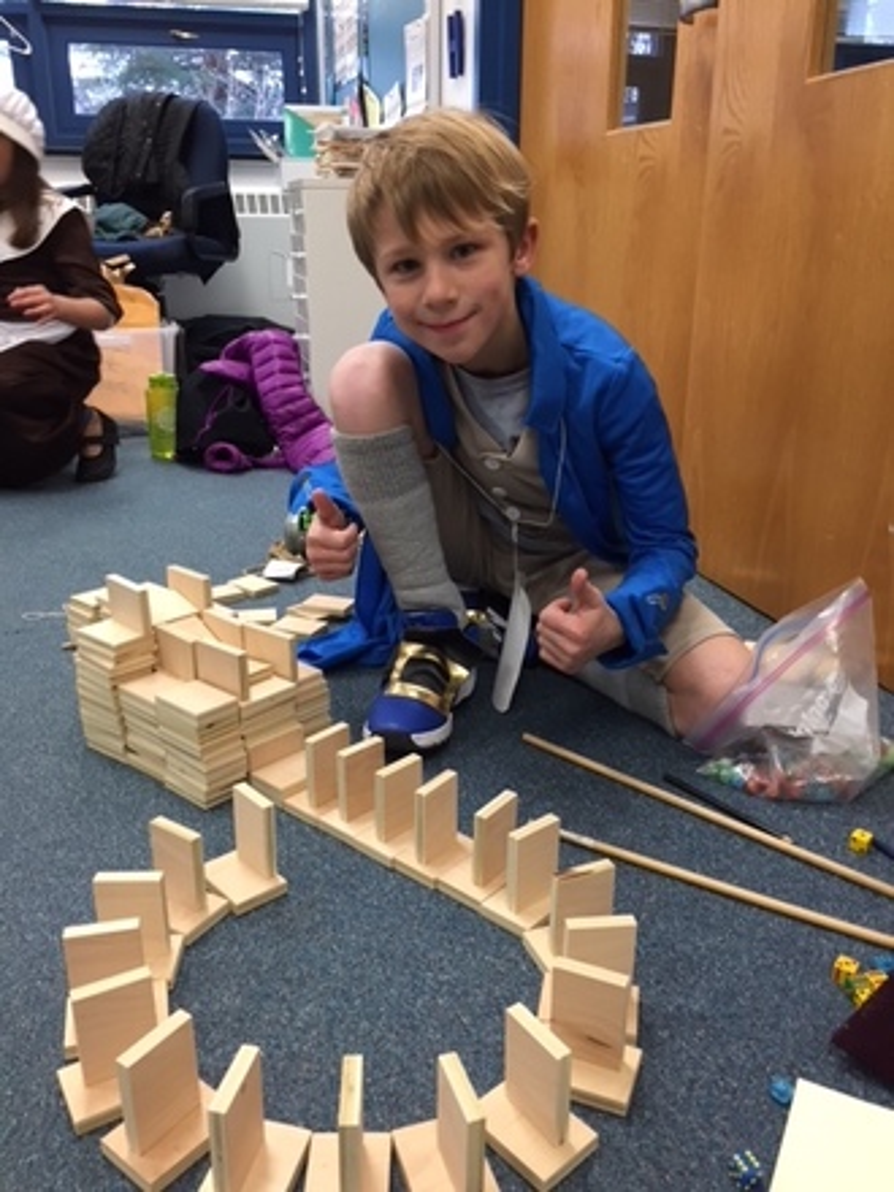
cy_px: 596
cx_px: 447
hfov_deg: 48.2
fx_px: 999
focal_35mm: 29
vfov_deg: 61.7
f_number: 2.2
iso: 64
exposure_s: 1/30
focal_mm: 4.15
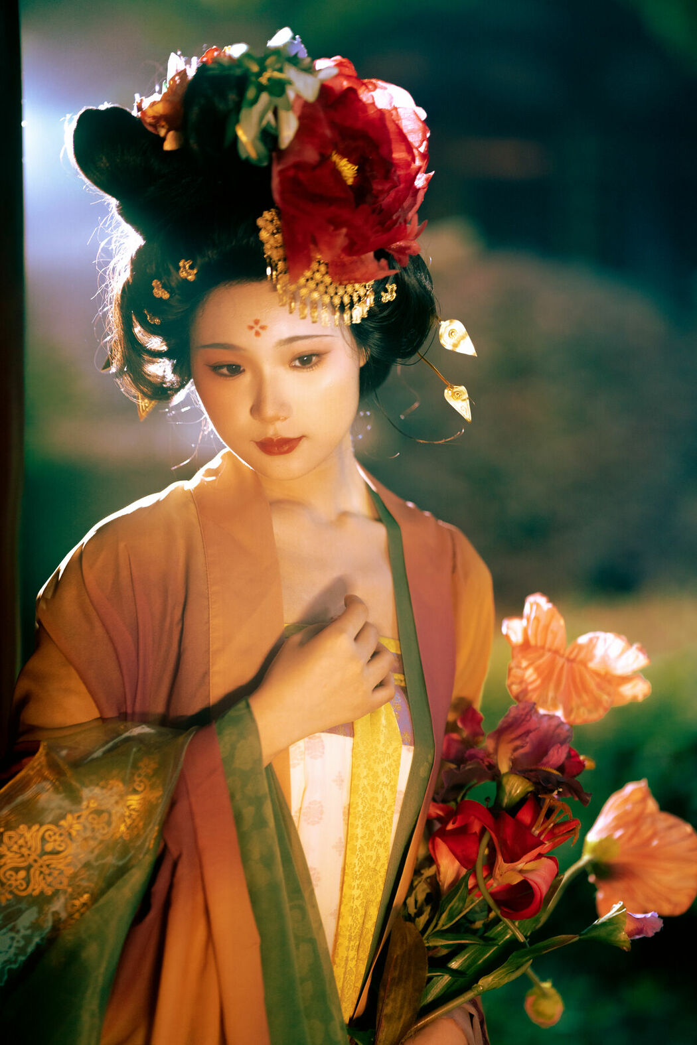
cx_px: 348
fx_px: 2468
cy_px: 522
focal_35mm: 85
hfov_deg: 16.1
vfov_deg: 23.9
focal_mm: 85
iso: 1250
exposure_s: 1/500
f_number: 1.4
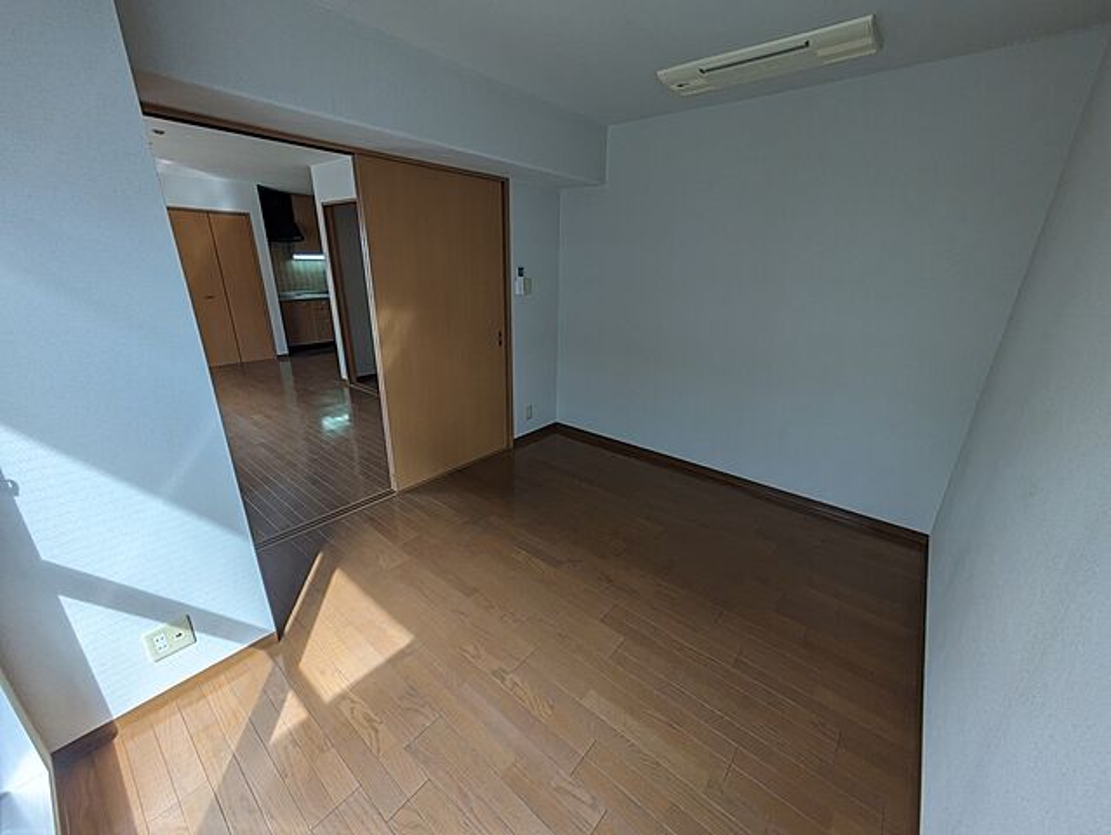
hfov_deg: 102.0
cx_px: 556
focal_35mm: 14
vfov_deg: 85.7
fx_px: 450
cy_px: 418
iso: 49
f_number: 2.2
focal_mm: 1.83
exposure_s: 1/165
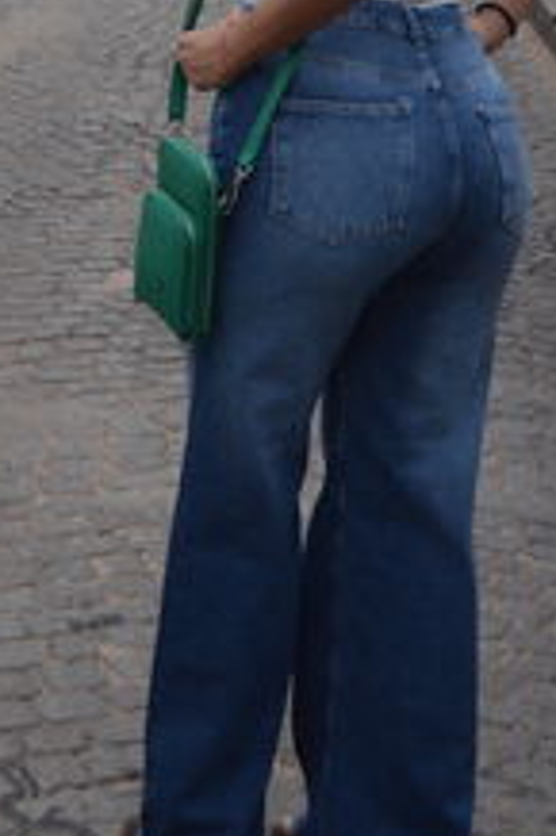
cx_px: 380
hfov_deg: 11.4
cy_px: -286
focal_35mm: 120
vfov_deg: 16.0
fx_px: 2793
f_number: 4.5
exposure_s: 1/500
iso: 800
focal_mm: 29
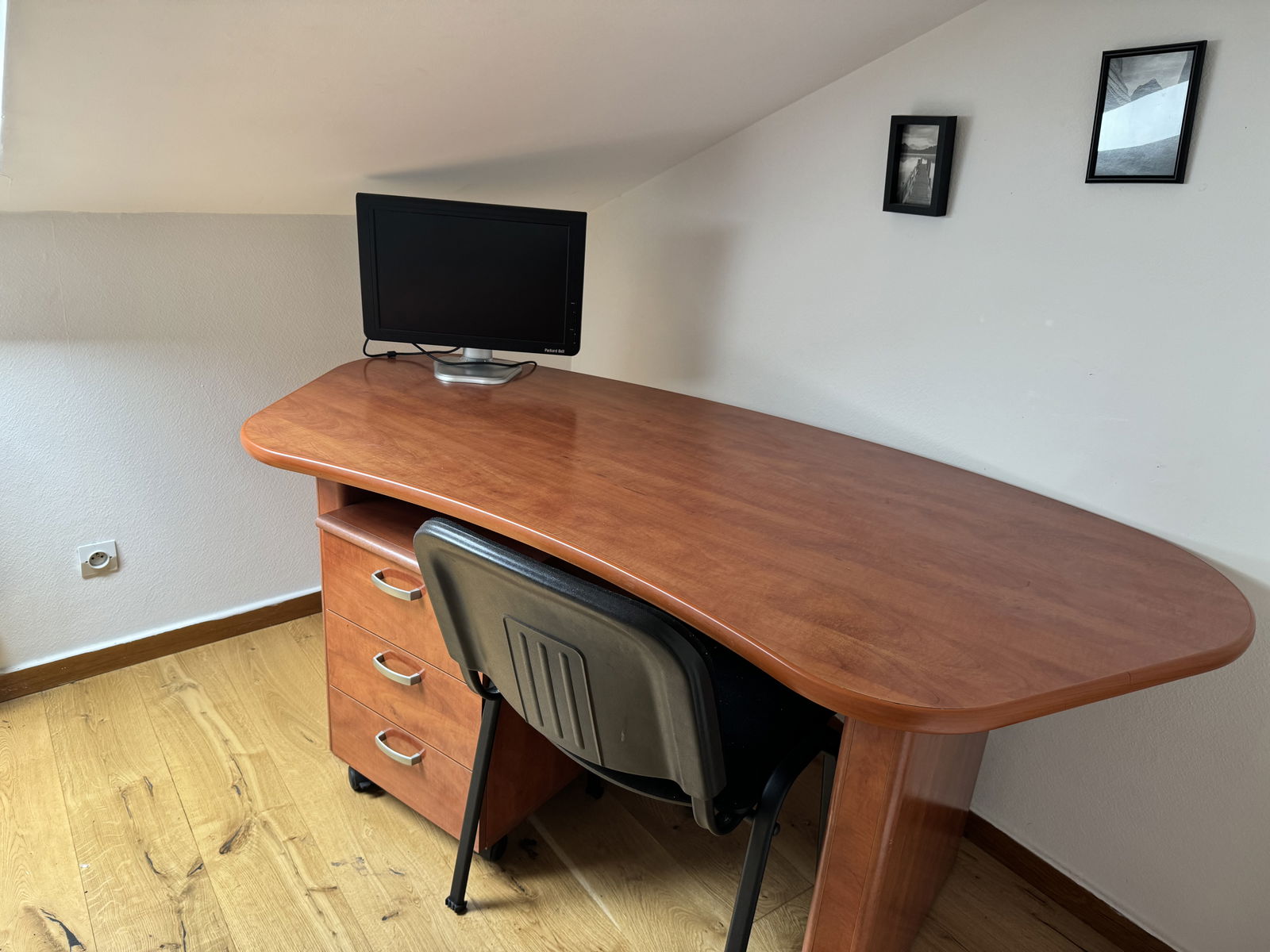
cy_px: 476
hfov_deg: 71.6
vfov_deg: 56.8
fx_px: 881
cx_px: 635
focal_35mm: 24
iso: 160
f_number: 1.78
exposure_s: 1/121
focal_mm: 6.76
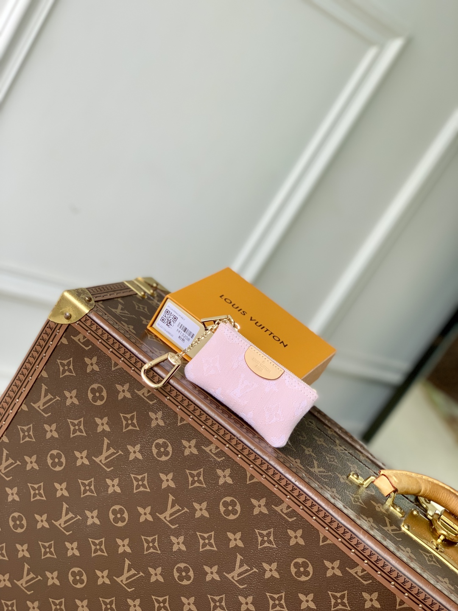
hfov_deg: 28.0
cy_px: 306
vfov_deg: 36.8
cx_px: 229
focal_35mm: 52
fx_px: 917
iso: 20
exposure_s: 1/122
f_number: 2.4
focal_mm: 6
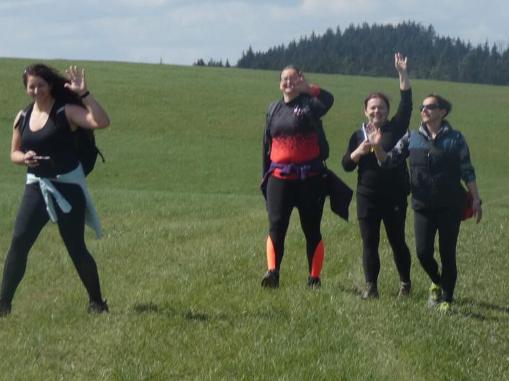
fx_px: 3411
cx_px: 259
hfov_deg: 8.5
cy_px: 80
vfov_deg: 6.4
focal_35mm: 232
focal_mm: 24.2
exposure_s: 1/500
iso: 80
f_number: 5.3
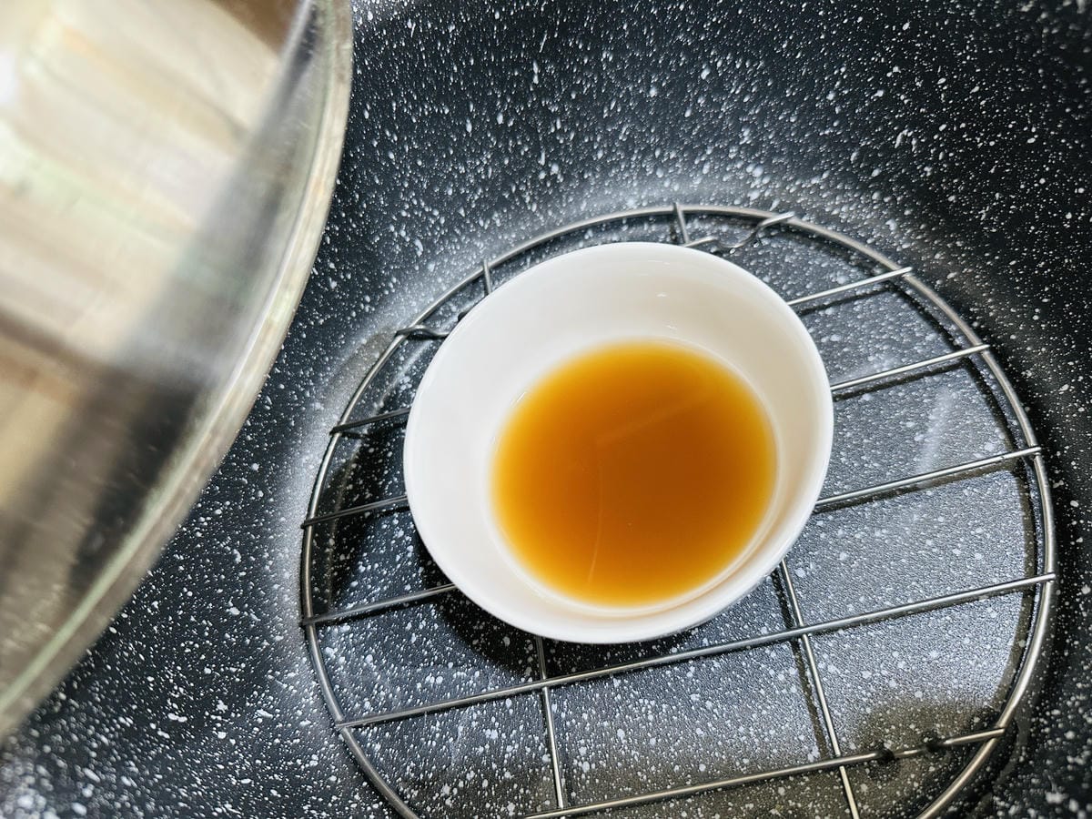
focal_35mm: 24
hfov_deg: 71.6
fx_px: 757
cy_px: 410
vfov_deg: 56.8
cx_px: 546
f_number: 1.78
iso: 250
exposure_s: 1/60
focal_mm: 6.86
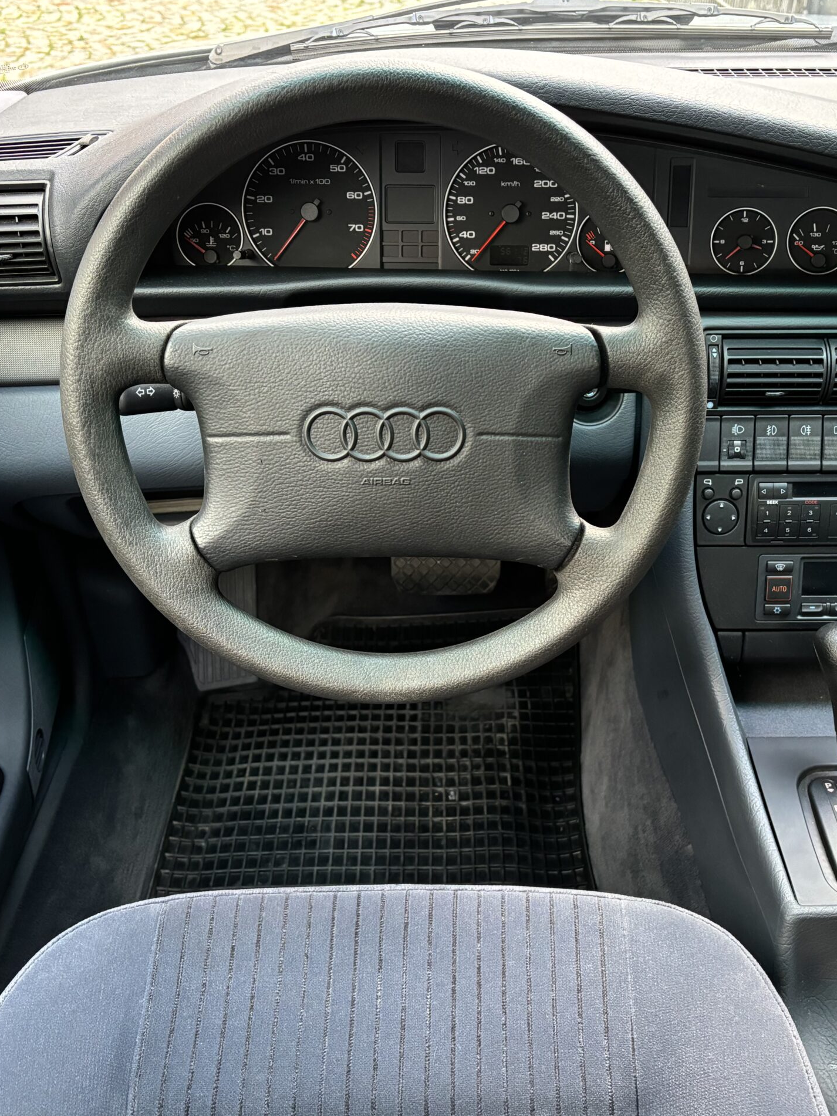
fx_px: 1129
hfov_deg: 40.7
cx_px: 455
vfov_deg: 52.6
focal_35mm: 35
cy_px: 559
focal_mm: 5.96
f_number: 1.6
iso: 500
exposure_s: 1/60
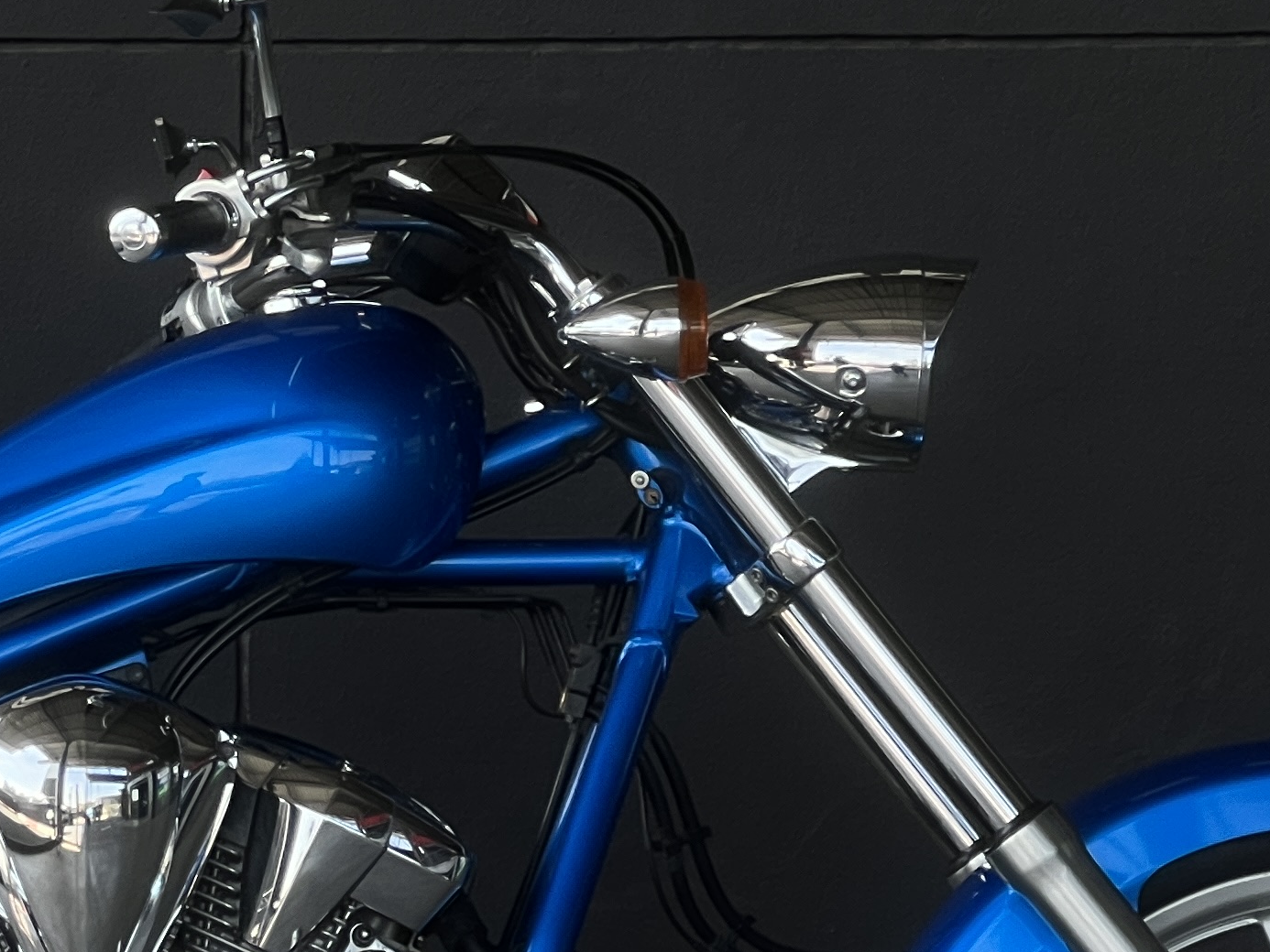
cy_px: 1125
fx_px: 8220
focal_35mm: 224
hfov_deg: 8.8
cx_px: 67
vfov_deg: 6.6
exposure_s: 1/103
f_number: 2.8
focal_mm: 9
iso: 32
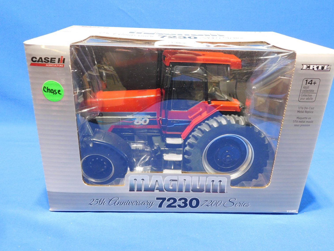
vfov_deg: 46.8
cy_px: 126
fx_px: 289
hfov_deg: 60.0
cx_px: 167
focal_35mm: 30
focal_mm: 5.3
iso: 400
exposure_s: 1/15
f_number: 3.2
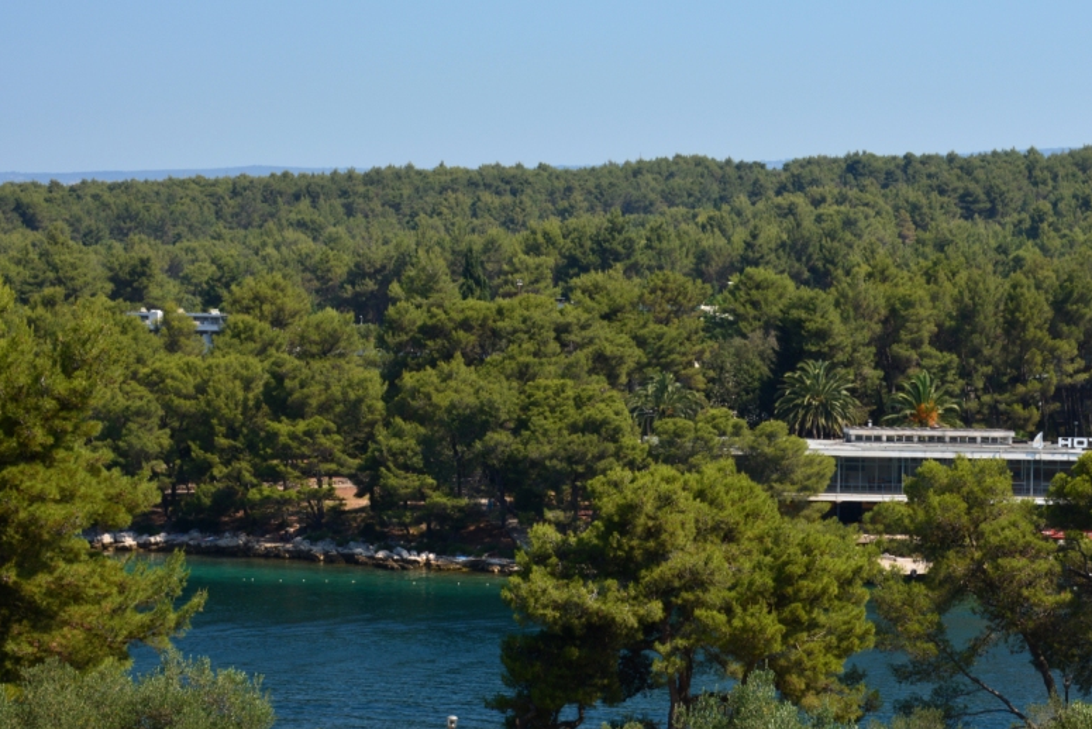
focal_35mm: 103
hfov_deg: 19.8
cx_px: 707
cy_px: 369
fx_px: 3125
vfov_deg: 13.3
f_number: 13
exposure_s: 1/60
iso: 200
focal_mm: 52
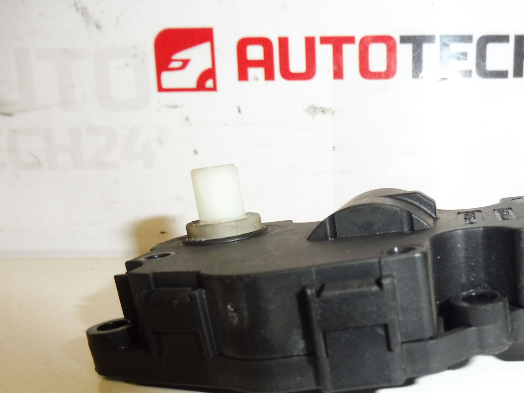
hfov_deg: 50.8
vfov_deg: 39.9
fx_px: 530
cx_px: 381
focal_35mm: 35
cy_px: 278
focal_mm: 4.3
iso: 200
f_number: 3.5
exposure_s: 1/60
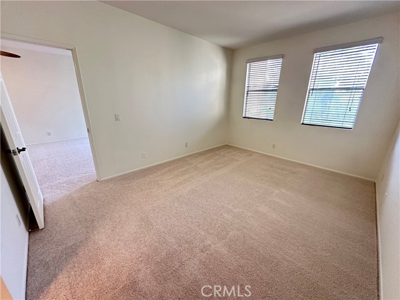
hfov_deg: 102.1
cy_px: 150
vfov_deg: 85.7
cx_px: 200
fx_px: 162
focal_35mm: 14
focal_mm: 2.22
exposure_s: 1/60
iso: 400
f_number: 2.2
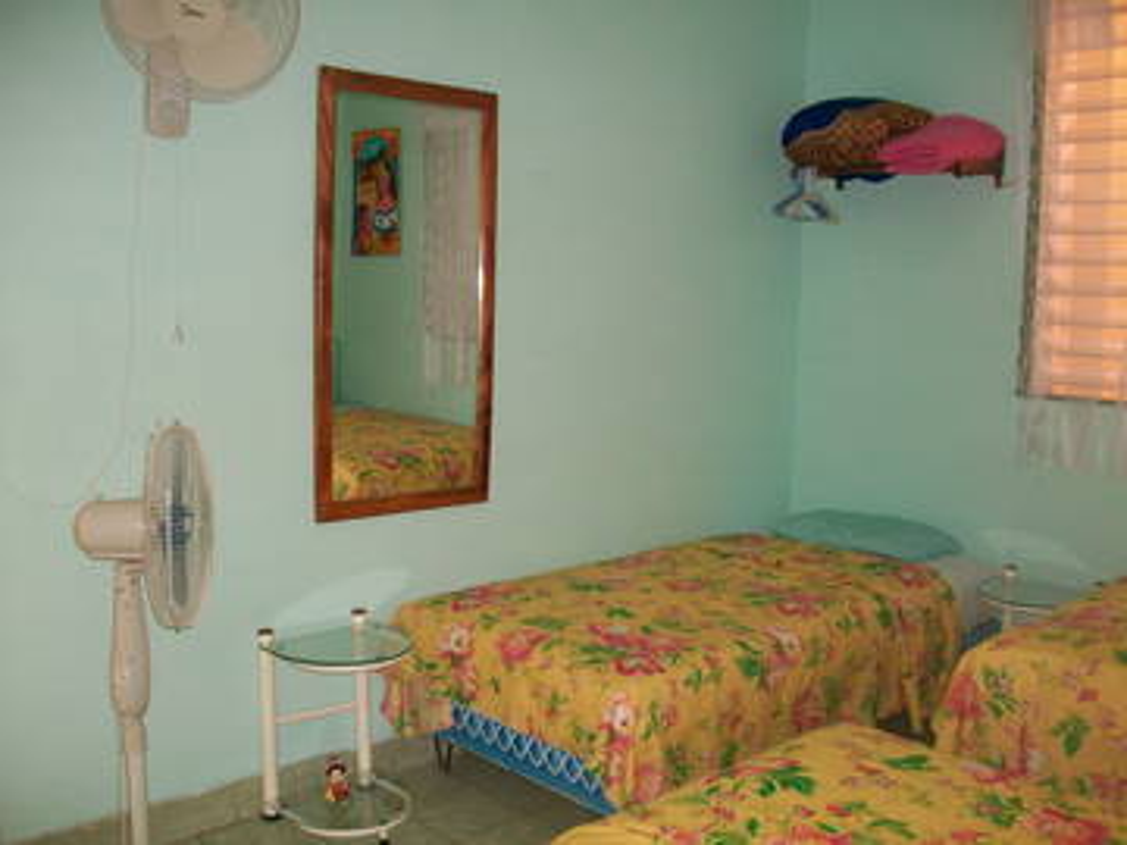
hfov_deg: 54.0
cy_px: 422
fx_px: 1107
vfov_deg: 41.8
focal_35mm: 34
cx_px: 564
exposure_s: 1/60
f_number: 2.8
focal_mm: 5.7
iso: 120
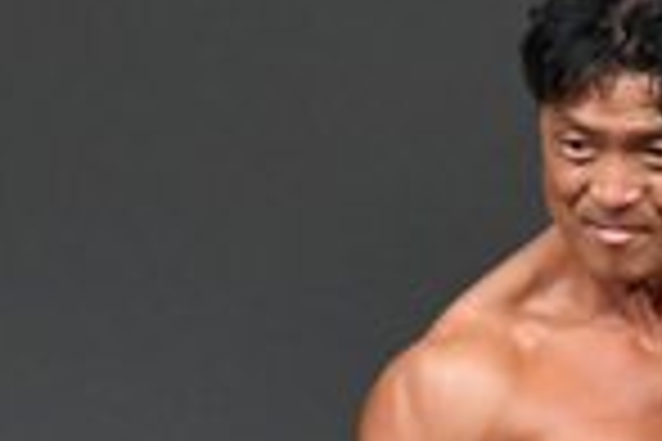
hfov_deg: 1.0
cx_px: 786
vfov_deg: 0.7
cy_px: 792
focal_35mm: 1975
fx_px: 36315
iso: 4000
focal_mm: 250
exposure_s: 1/400
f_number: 5.6
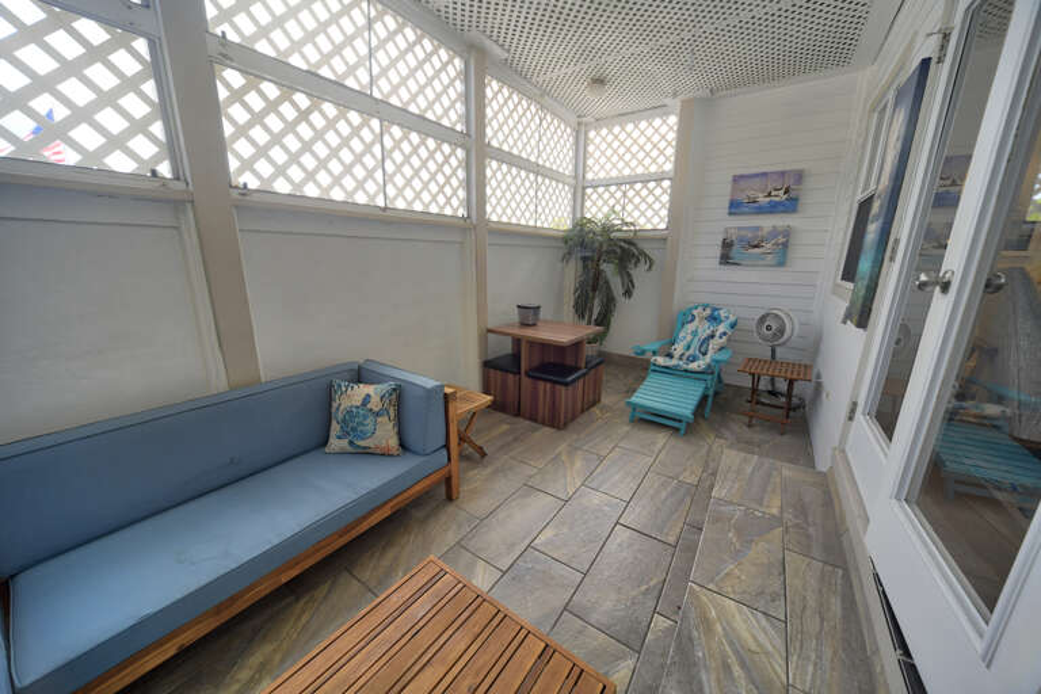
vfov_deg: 90.0
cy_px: 347
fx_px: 347
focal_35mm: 12
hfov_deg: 112.6
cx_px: 520
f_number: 10
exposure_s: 1/80
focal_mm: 12
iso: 1250
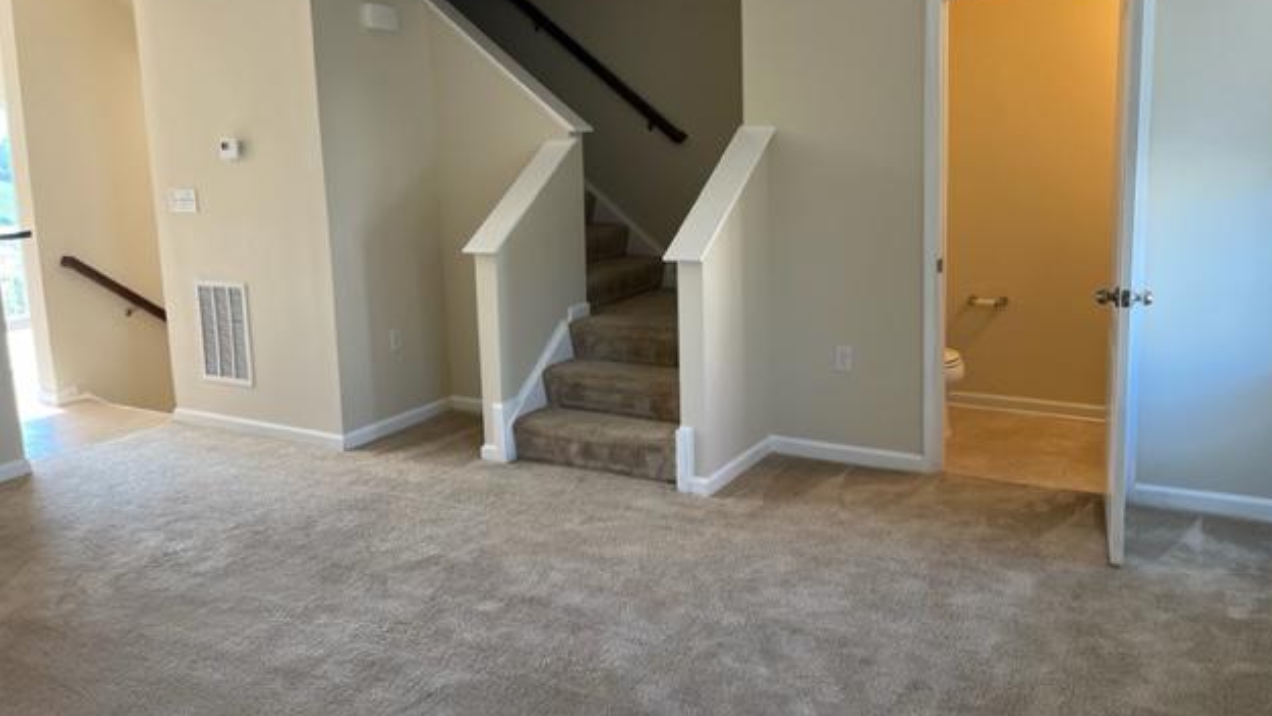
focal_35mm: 29
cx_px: 649
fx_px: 978
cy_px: 297
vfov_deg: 40.1
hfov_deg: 66.0
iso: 64
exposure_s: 1/120
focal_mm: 5.1
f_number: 1.6
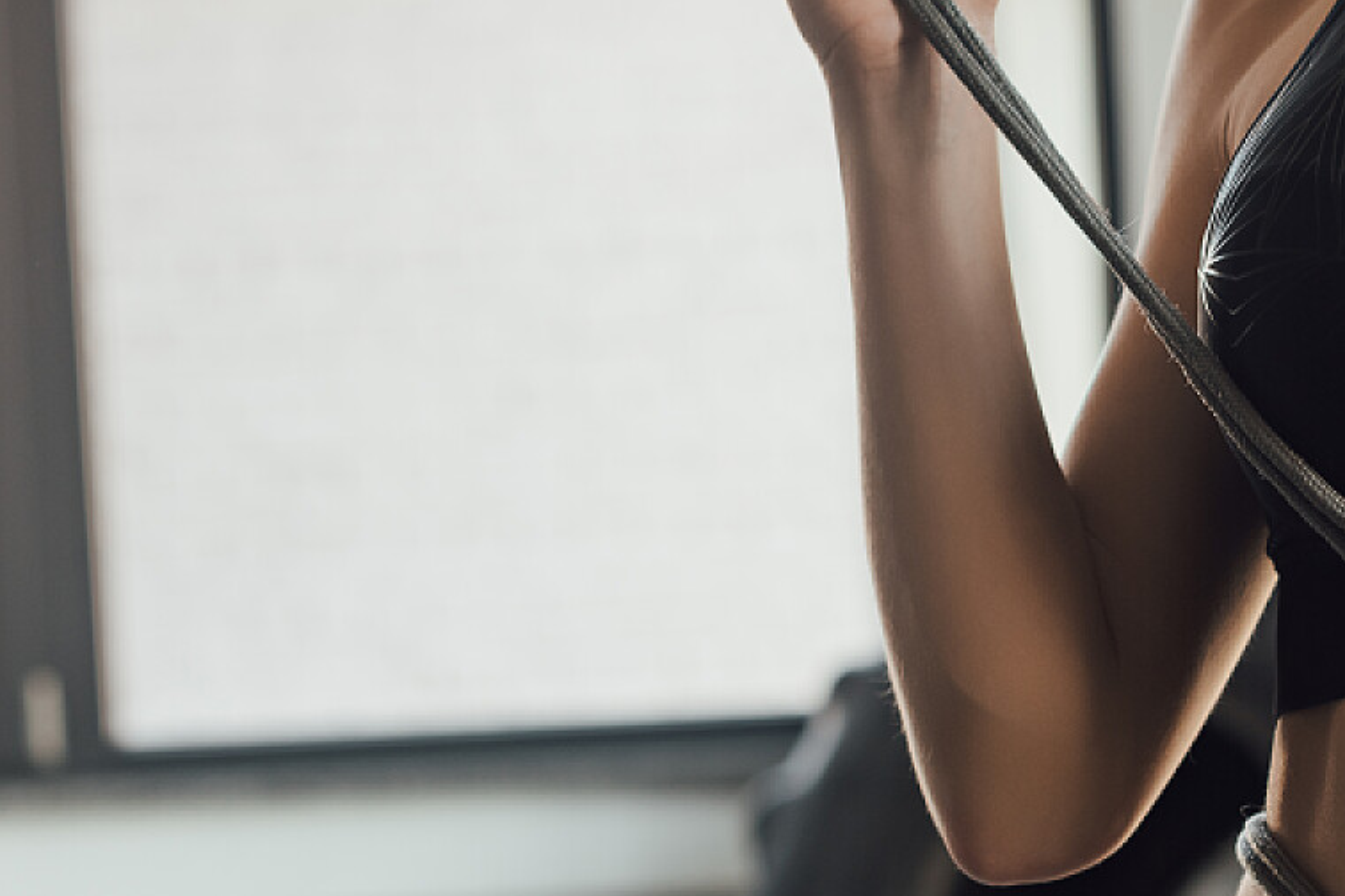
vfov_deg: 10.7
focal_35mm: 127
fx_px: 4744
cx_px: 1507
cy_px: 781
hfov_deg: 15.7
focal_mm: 50
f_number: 3.2
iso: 100
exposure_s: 1/160
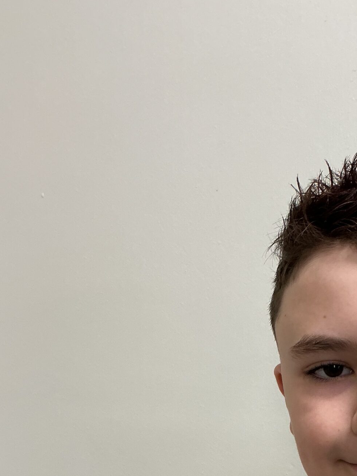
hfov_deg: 24.8
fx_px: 784
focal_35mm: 57
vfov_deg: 31.7
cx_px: 333
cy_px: 452
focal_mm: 3
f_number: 1.8
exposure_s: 1/50
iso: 64
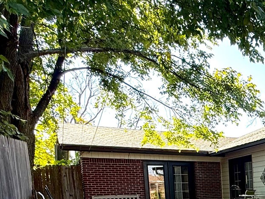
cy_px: 217
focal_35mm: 43
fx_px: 329
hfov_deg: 35.8
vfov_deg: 30.3
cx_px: 306
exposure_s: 1/448
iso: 64
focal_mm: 2.22
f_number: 2.2
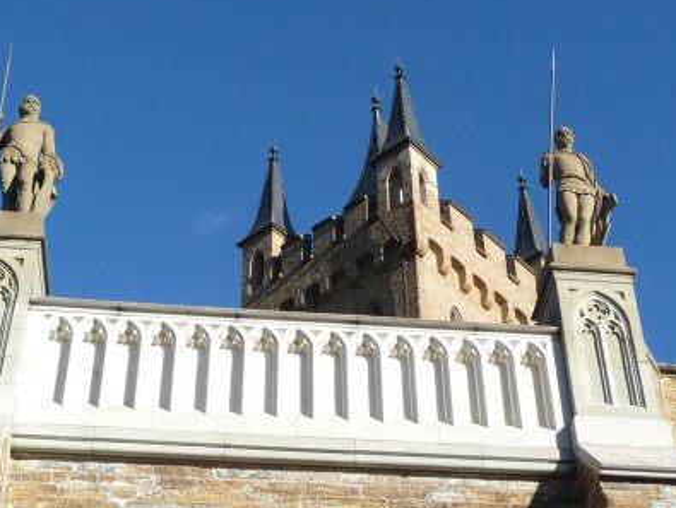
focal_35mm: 66
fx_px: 1290
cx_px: 317
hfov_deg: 29.4
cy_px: 236
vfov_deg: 22.3
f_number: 3.7
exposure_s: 1/640
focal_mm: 6
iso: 100
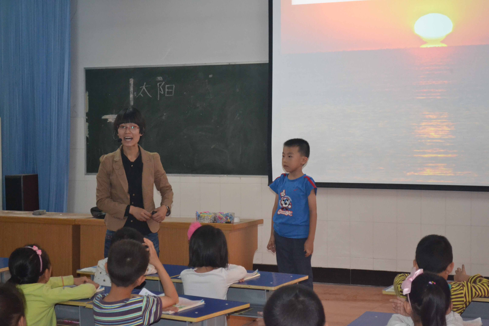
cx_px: 244
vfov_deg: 18.9
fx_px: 978
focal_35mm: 72
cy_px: 163
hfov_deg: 28.1
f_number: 5.3
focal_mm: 48
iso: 2800
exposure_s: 1/60
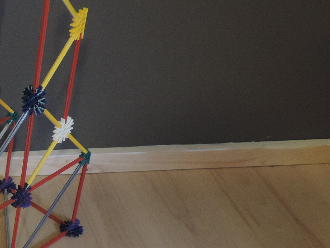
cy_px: 235
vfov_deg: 21.9
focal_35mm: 65
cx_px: -109
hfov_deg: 25.3
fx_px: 620
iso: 400
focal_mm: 4.3
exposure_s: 1/10
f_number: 3
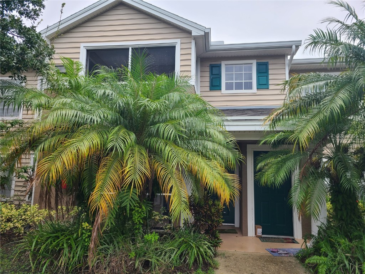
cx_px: 182
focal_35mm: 26
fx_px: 274
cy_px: 137
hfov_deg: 67.3
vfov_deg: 53.1
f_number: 1.8
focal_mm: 5.4
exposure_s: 1/596
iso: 40
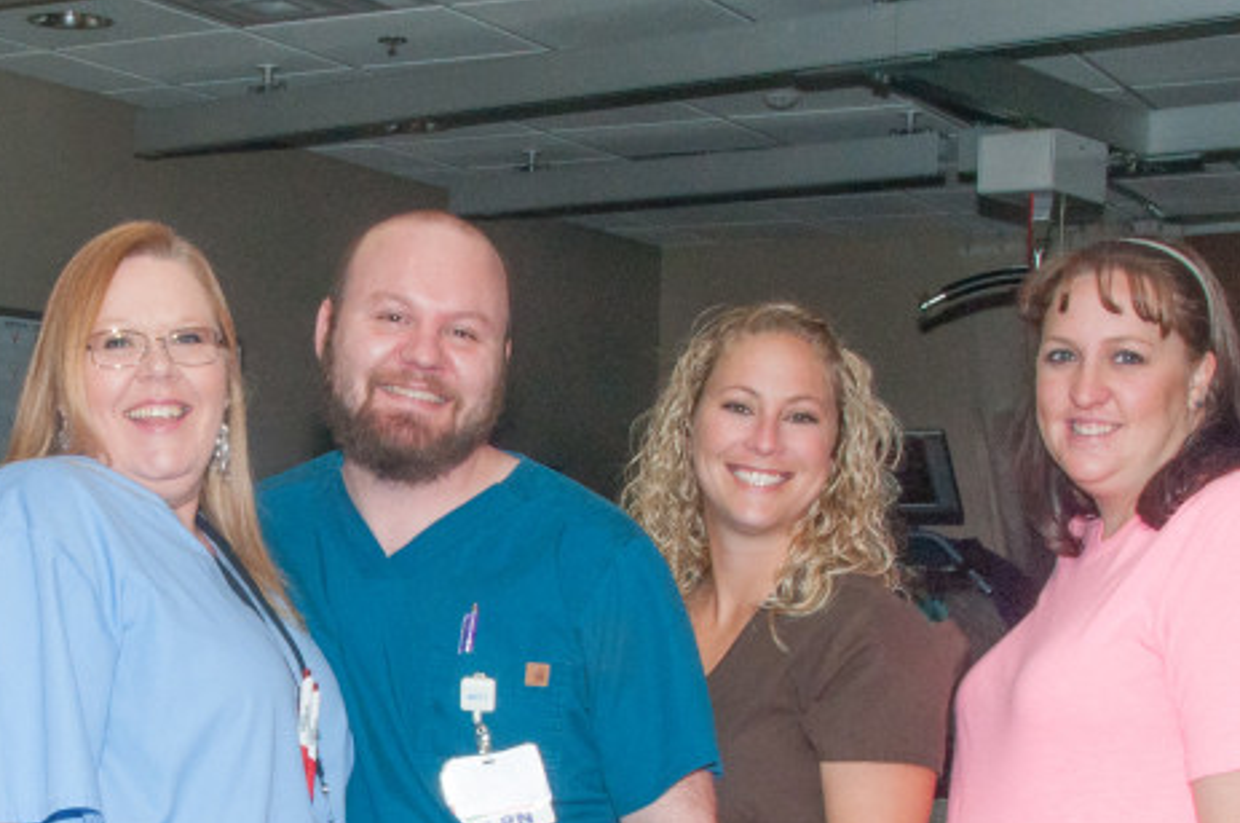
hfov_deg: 27.2
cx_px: 241
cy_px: 761
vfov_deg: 18.3
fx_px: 2510
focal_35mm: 73
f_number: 18
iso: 400
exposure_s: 1/60
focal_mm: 22
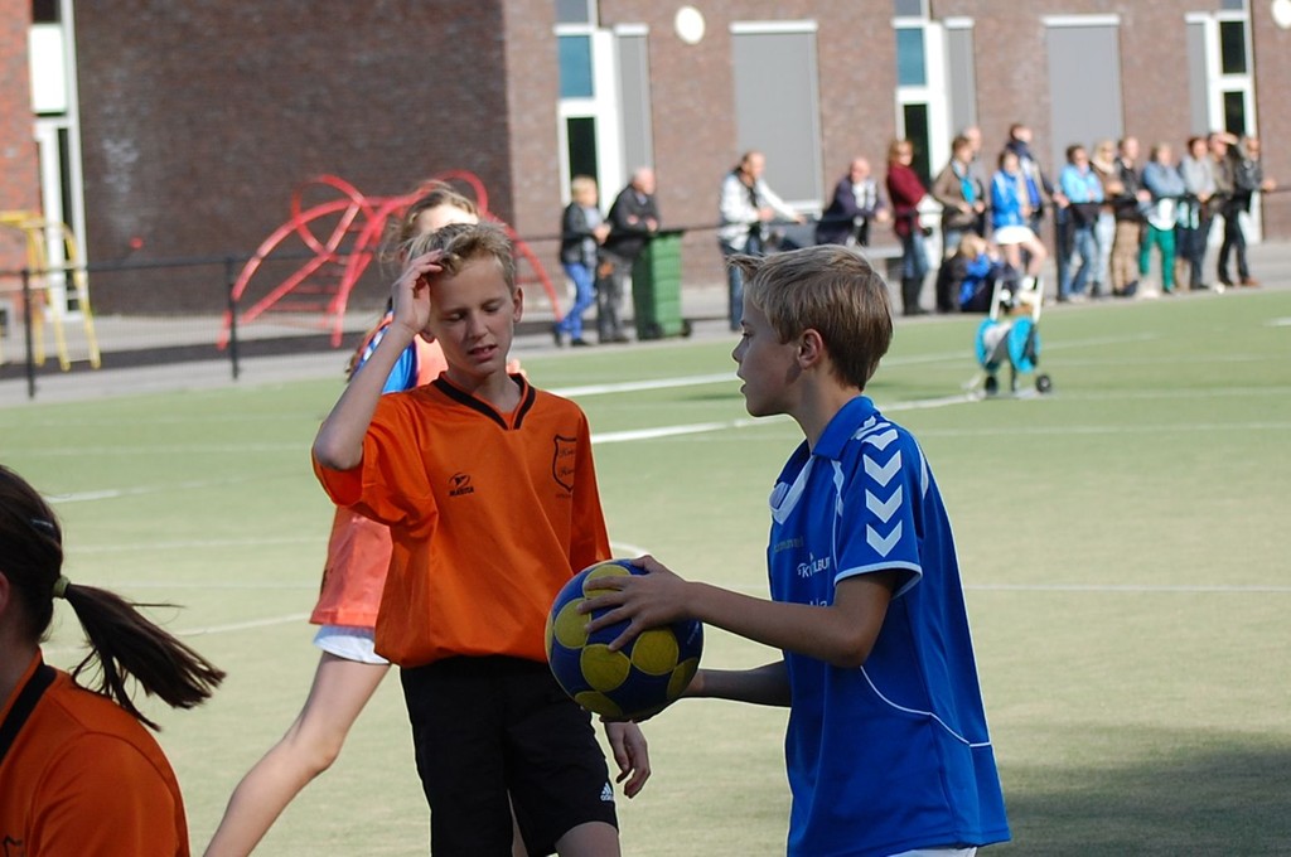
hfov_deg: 24.6
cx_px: 646
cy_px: 428
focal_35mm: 82
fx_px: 2955
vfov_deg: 16.5
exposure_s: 1/1000
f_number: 4
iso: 250
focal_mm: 55
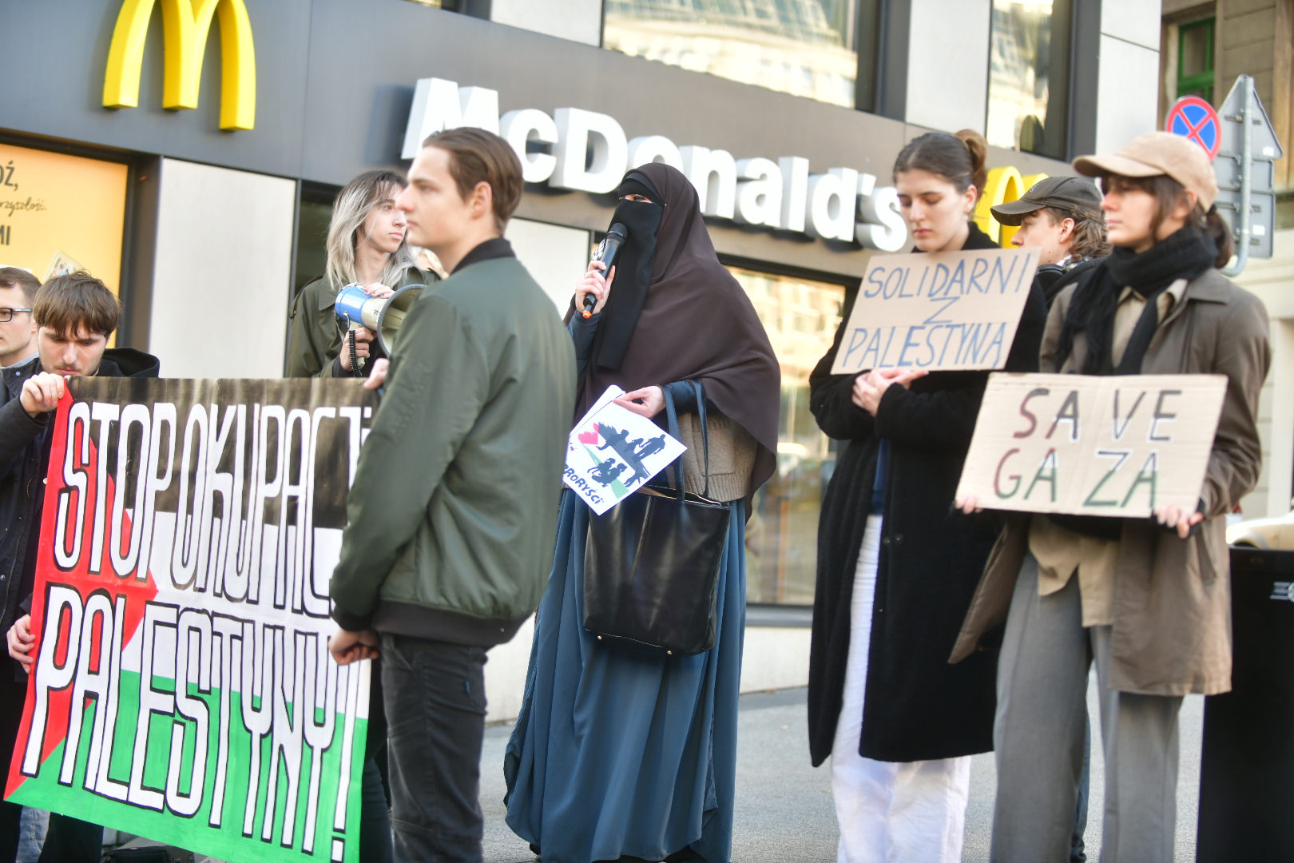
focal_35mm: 70
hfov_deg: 28.8
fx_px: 2516
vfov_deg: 19.5
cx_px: 647
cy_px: 432
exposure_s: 1/250
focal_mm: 70
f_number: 2.8
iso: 280
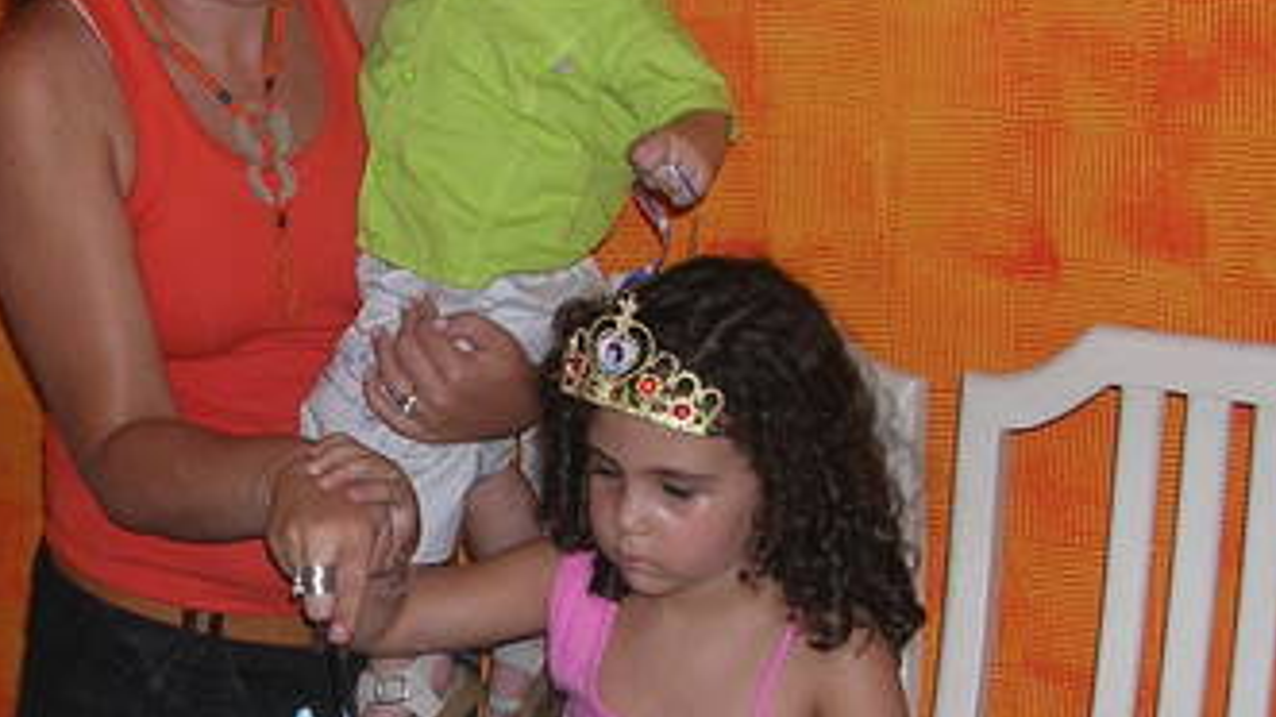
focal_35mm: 80
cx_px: 416
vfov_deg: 15.1
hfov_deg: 26.4
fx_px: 2706
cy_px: 443
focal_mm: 5.8
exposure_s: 1/60.1
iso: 53
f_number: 2.8
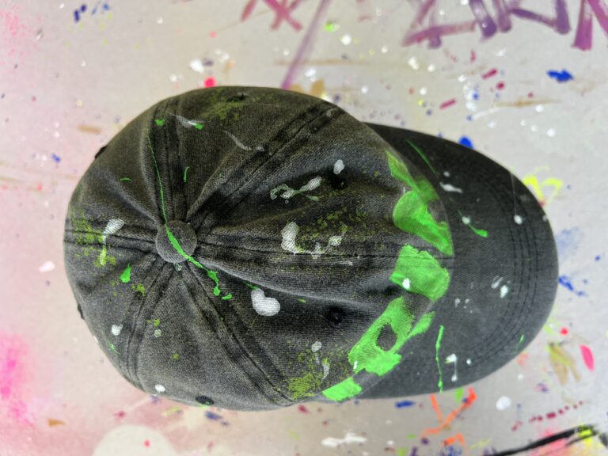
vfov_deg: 53.1
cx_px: 304
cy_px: 228
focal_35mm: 26
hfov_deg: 67.3
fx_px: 457
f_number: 1.5
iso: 80
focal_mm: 5.7
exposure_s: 1/121
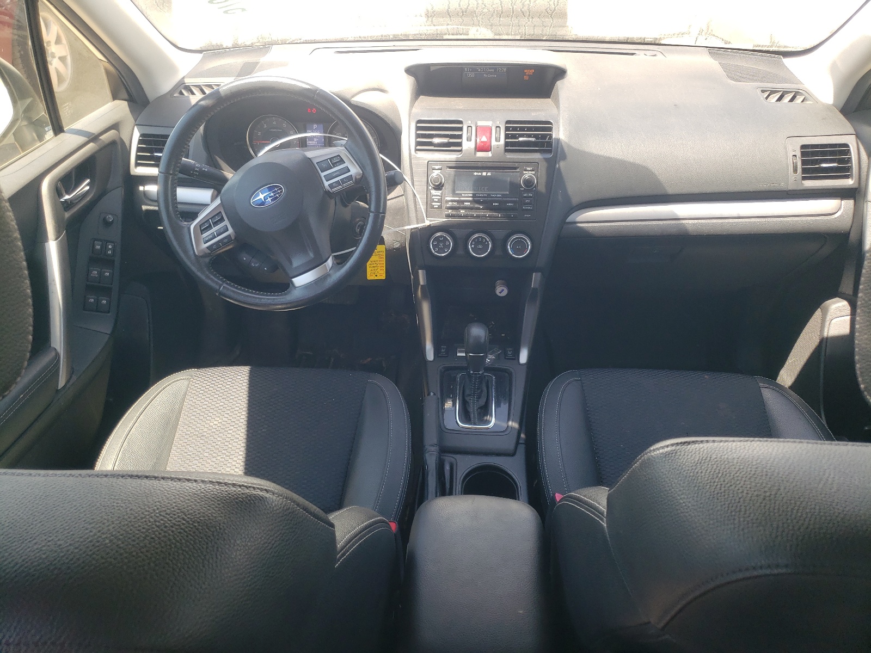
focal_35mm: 26
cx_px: 436
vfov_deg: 53.1
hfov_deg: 67.3
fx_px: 654
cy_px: 326
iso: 50
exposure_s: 1/227
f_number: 1.5
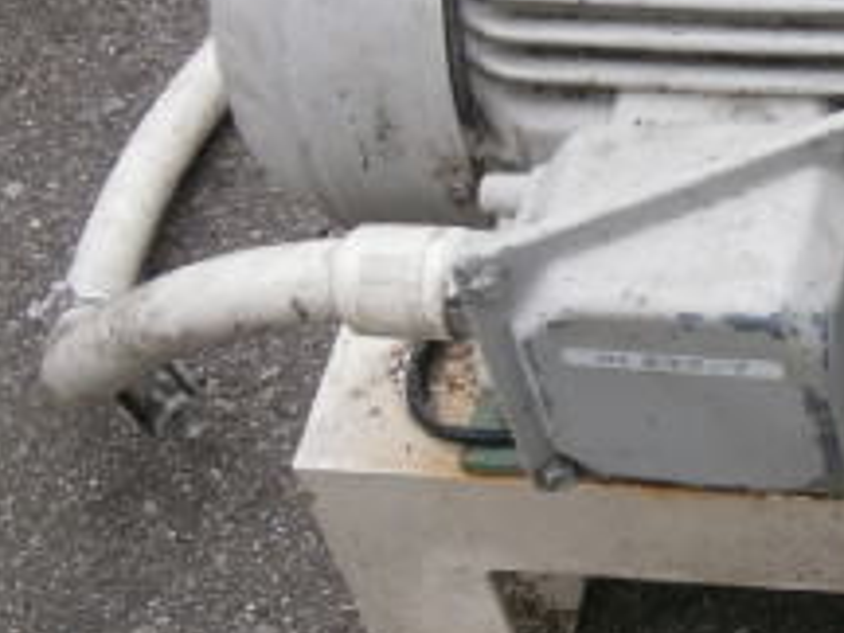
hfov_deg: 13.7
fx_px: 3389
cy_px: 188
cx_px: 1078
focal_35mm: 139
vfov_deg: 10.7
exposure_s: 1/250
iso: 80
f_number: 3.4
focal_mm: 8.3
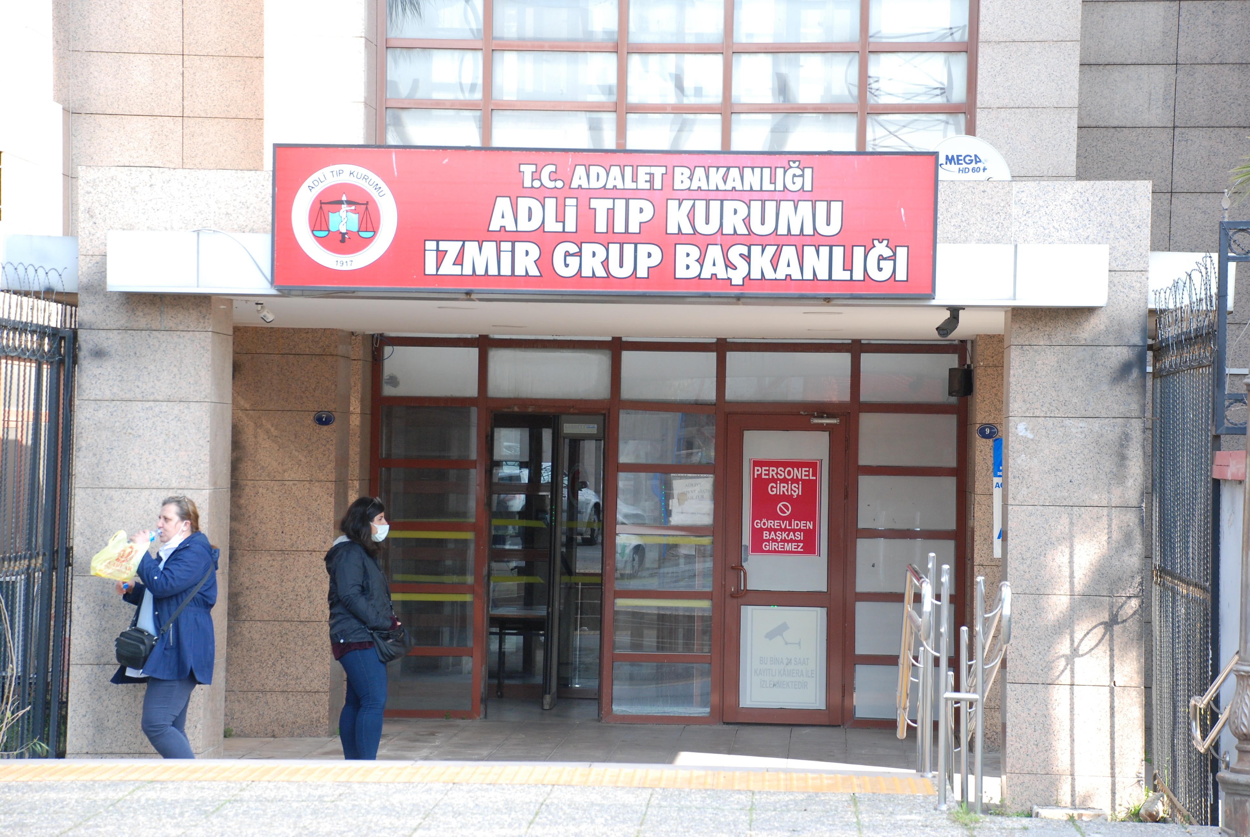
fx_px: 3442
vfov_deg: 13.9
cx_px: 625
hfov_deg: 20.6
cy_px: 418
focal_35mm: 99
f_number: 5.3
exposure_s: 1/125
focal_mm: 66
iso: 400
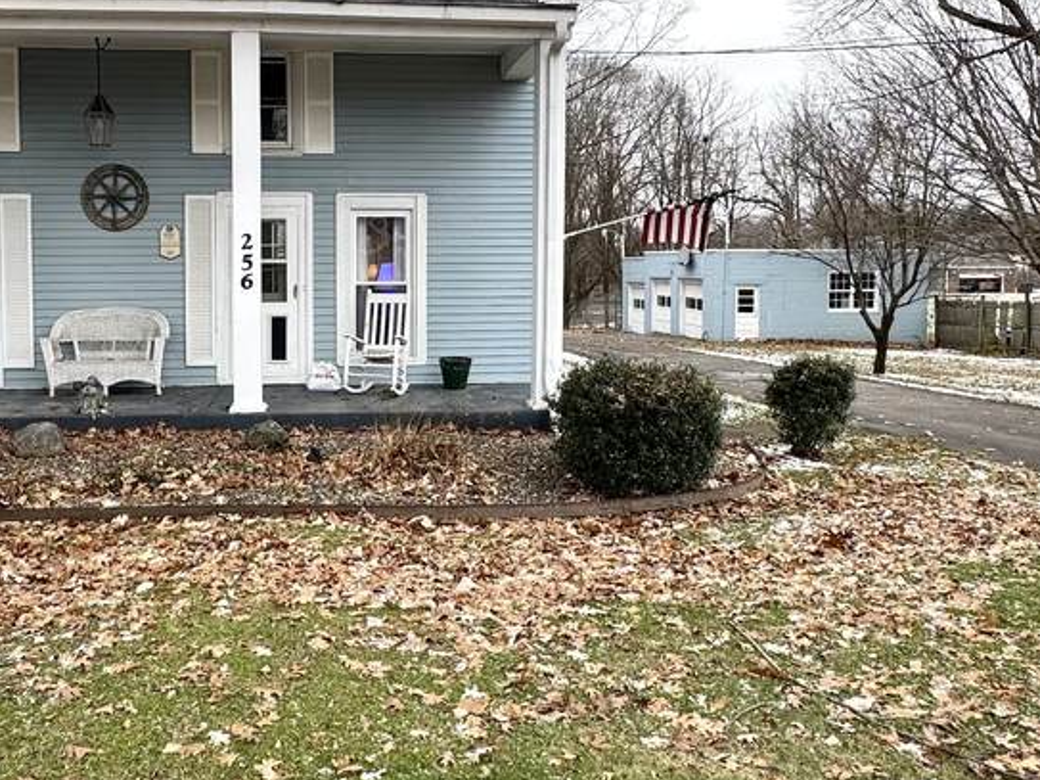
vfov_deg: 42.8
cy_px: 326
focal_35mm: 33
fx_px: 991
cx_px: 395
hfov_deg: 54.8
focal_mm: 2.22
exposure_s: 1/242
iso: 40
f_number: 2.2
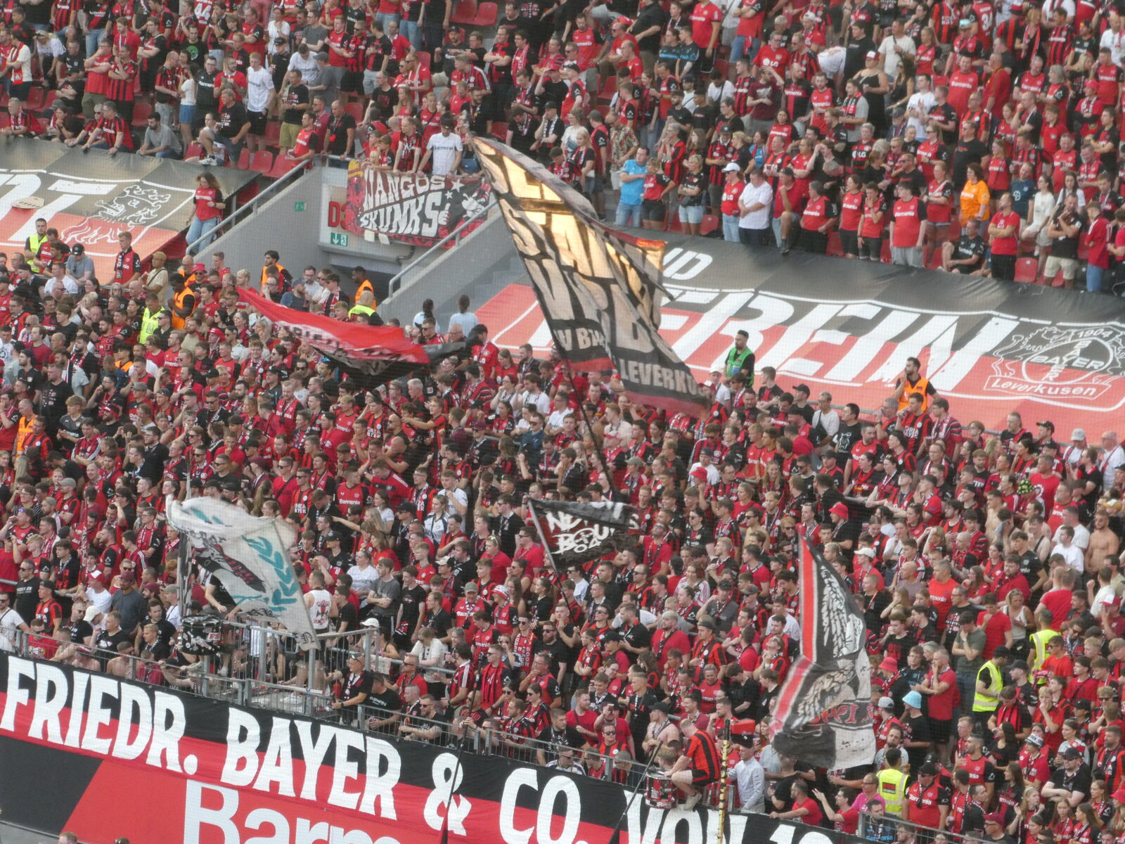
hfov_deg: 9.9
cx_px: 562
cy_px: 422
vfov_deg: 7.4
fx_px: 6500
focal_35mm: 200
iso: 500
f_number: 5.6
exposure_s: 1/125
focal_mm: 35.8
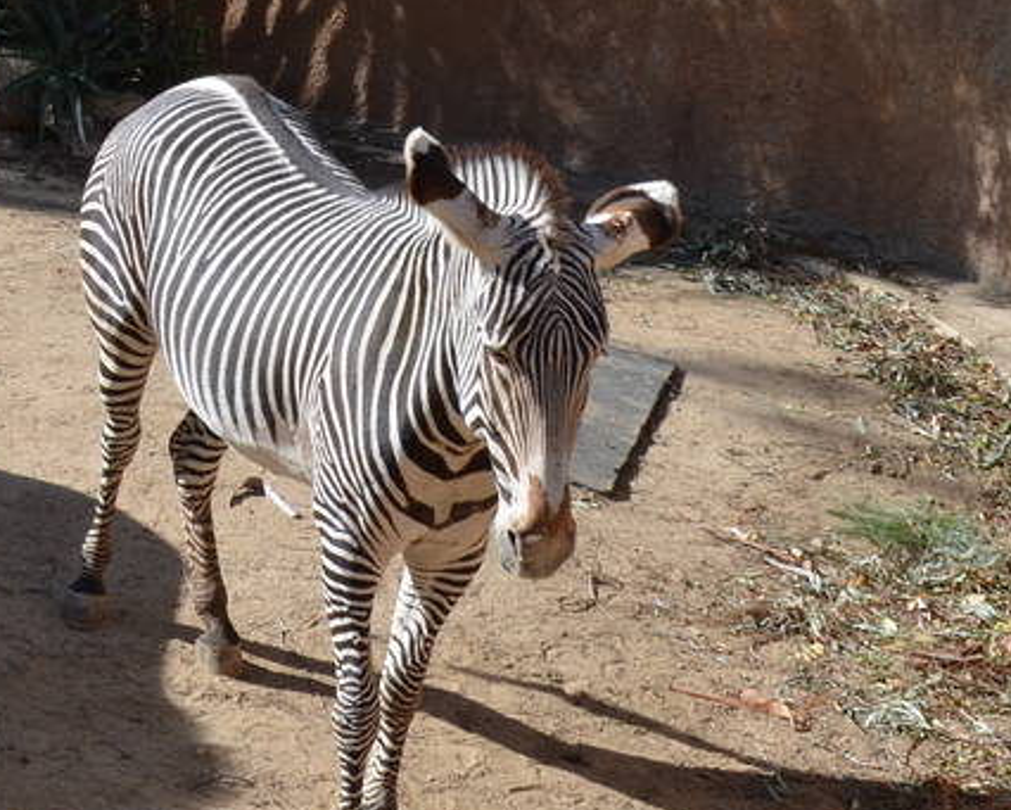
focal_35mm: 95
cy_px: 223
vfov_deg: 16.1
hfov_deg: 19.1
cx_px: -183
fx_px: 2843
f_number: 8
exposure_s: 1/250
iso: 110
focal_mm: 18
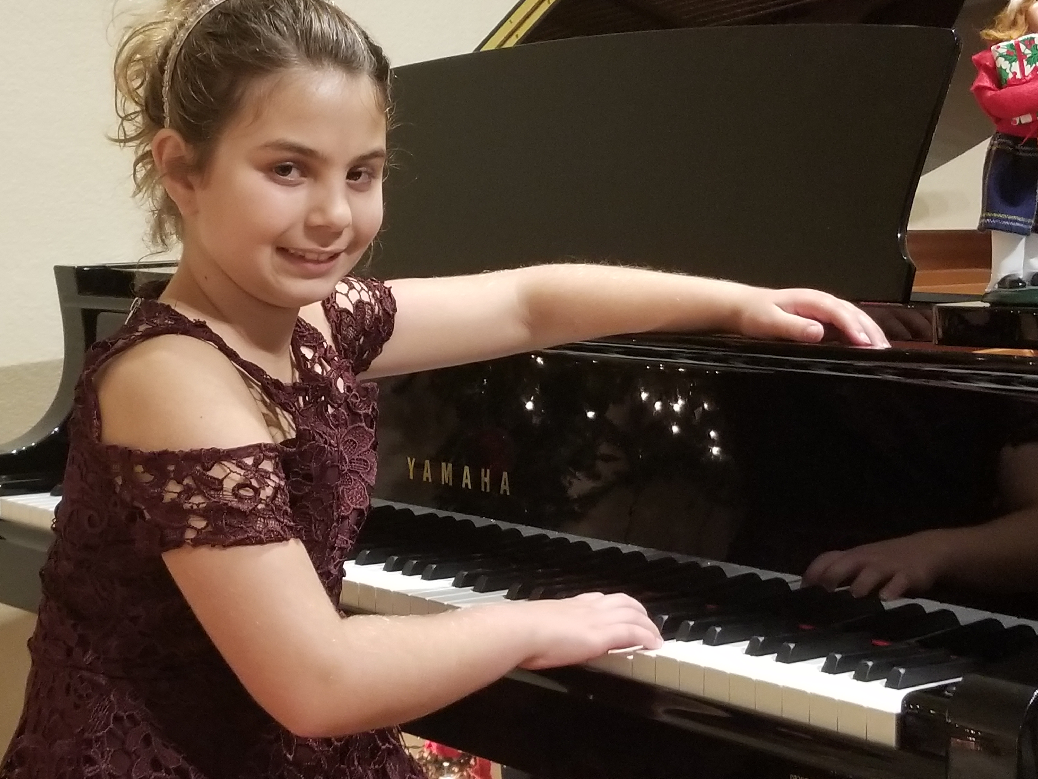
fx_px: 780
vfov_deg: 53.1
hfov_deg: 67.3
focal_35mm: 26
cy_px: 390
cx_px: 519
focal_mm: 4.25
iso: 200
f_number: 1.7
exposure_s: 1/15
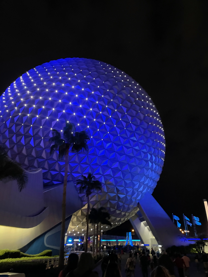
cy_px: 138
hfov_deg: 53.1
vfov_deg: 67.3
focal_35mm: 26
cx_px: 104
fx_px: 208
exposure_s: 1/30
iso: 800
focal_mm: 4.2
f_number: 1.6
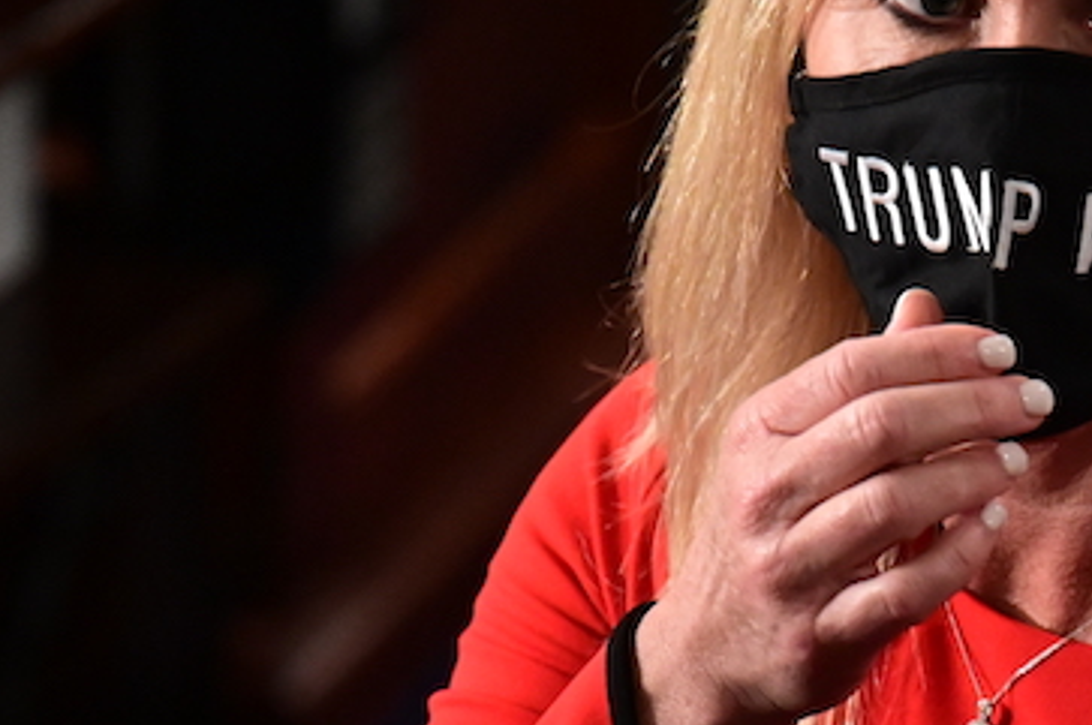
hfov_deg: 1.7
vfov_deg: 1.1
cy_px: 650
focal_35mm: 1224
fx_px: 37078
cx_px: 927
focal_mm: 370
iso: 8000
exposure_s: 1/400
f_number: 5.6
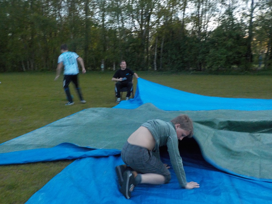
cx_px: 136
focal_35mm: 30
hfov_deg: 60.0
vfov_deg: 46.8
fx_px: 236
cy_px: 102
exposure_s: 1/20
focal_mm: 4.1
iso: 400
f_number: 3.3
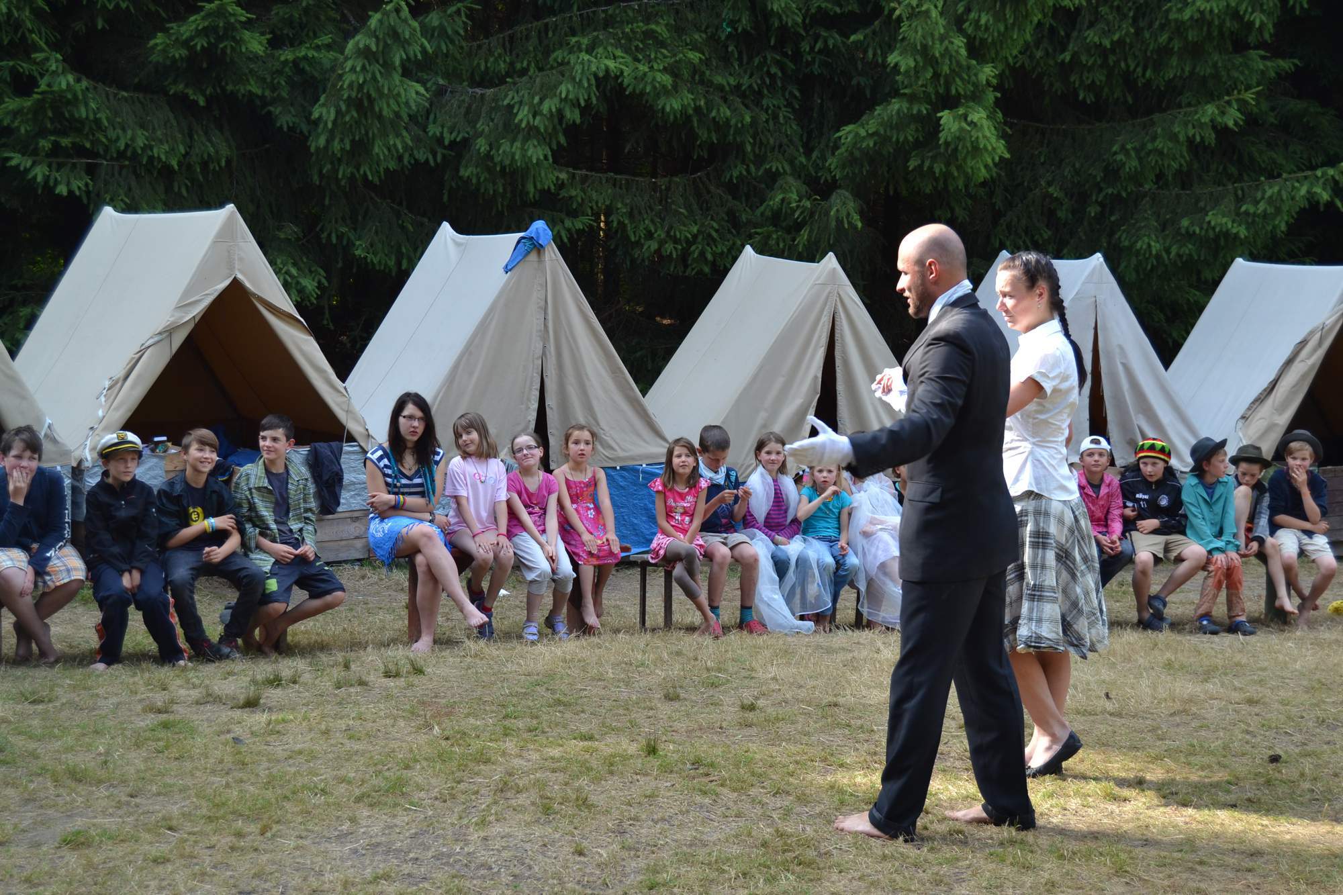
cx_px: 672
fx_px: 2126
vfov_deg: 23.8
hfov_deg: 35.1
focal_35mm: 57
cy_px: 448
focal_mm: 38
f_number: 5.6
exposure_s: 1/125
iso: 200
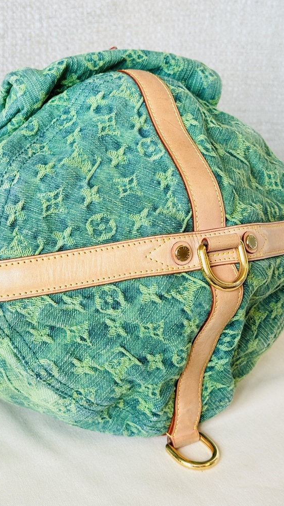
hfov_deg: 22.6
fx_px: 710
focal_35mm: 53
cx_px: 106
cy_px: 256
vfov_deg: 39.2
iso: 80
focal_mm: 6.76
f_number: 1.78
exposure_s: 1/100
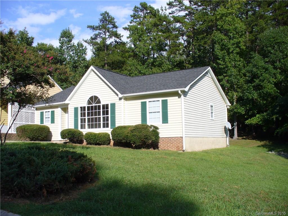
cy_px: 108
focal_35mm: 37
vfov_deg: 38.7
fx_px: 308
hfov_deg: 50.1
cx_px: 144
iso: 80
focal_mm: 6.1
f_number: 5.6
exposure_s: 1/320
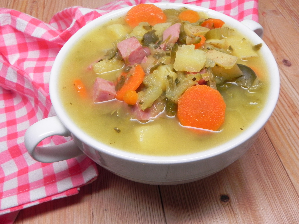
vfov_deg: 42.9
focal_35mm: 33
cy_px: 112
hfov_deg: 55.4
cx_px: 150
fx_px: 285
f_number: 5
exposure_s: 1/29
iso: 214
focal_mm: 5.9
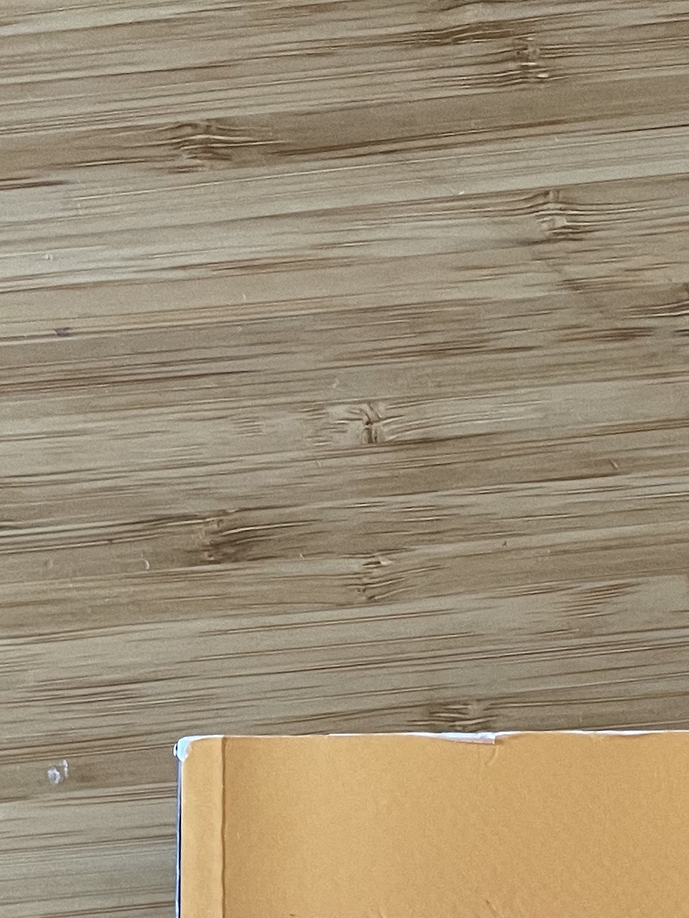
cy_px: 1437
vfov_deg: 19.6
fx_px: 2255
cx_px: 661
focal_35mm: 85
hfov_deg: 17.0
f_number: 1.6
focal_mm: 4.2
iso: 320
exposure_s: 1/60
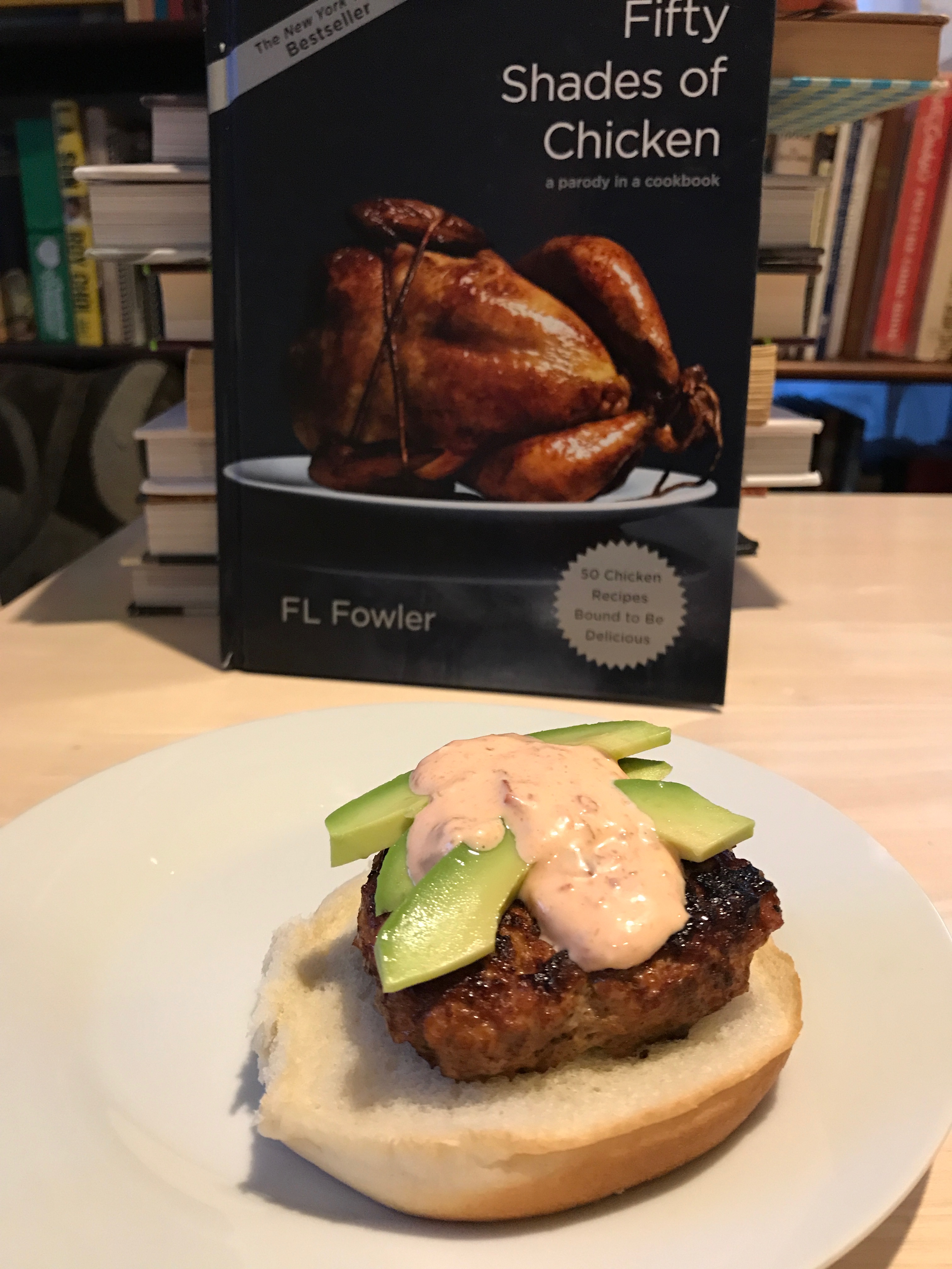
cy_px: 634
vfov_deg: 63.4
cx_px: 476
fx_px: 1027
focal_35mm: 28
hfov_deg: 49.7
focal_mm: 3.99
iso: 100
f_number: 1.8
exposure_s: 1/12
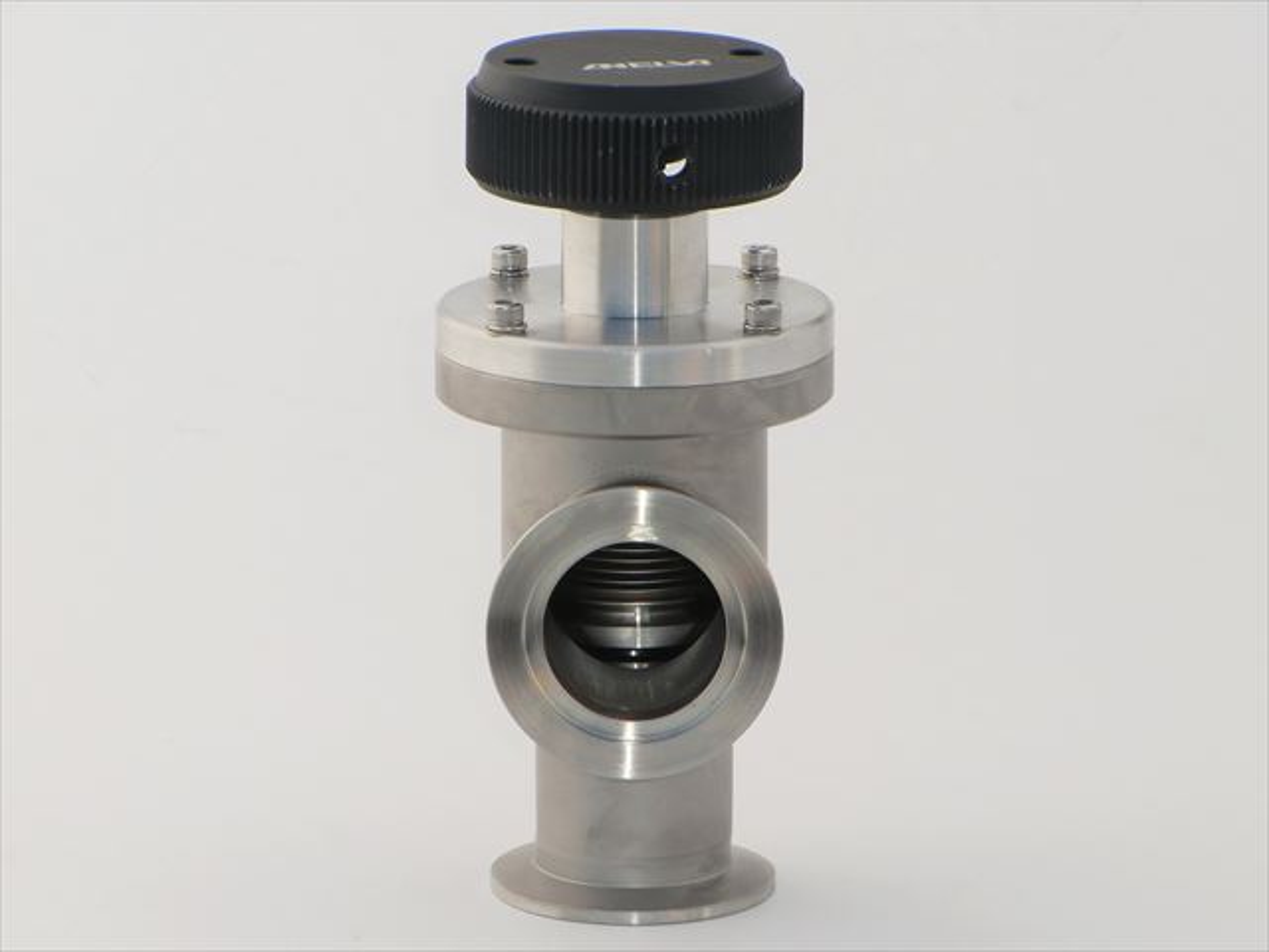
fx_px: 8798
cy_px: 476
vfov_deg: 6.2
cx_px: 634
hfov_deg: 8.2
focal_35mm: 240
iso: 64
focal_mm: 43
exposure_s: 1/320
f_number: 5.7
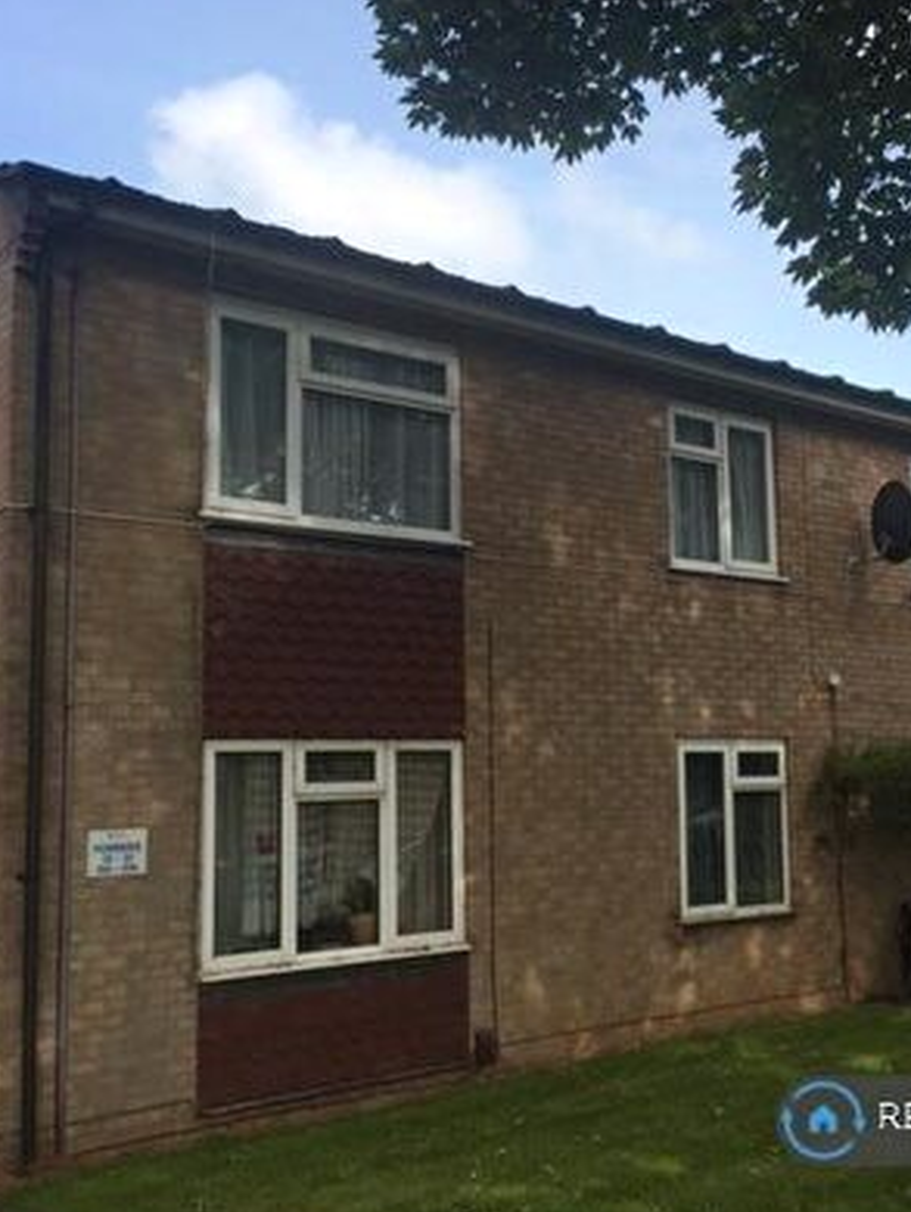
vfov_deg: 47.8
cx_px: 591
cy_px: 626
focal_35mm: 39
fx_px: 1367
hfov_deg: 36.6
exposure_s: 1/807
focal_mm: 4.15
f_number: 2.2
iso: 32
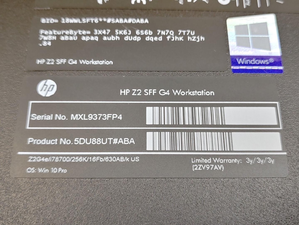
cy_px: 112
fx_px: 354
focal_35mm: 41
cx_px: 150
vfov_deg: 35.1
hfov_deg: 45.8
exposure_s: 1/120
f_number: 1.8
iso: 50
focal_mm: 4.36
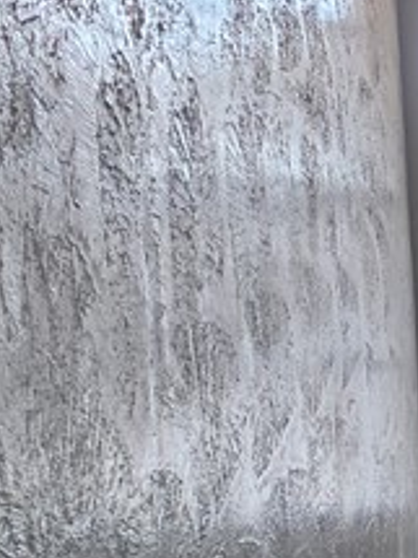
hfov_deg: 11.7
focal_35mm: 62
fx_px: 999
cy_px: 407
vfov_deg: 30.8
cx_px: 1238
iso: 160
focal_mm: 2.2
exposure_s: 1/60
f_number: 2.2
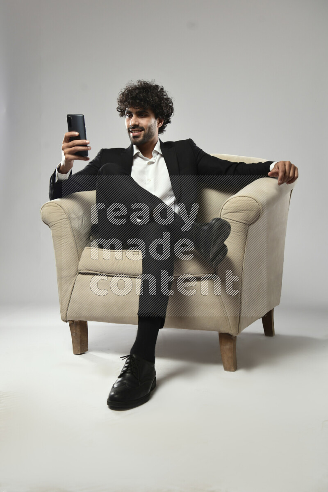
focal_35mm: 35
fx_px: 478
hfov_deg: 37.9
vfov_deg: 54.4
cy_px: 246
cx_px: 164
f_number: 5.6
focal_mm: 35
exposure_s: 1/125
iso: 400
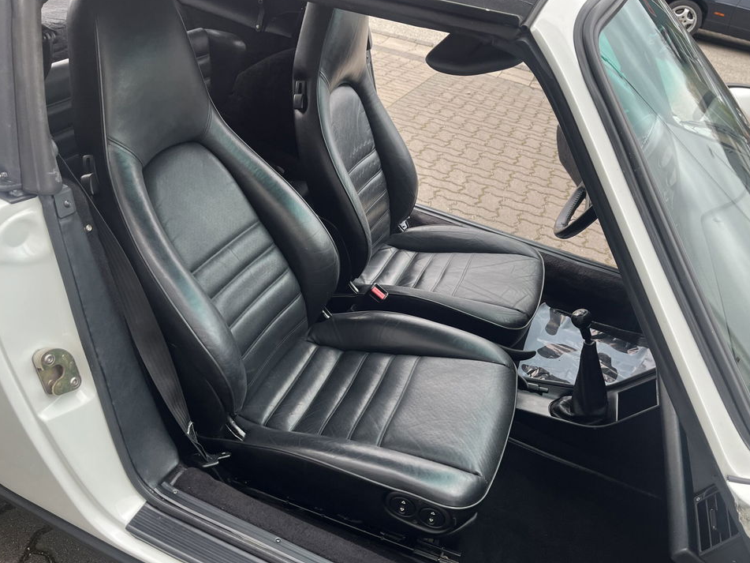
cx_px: 383
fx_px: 607
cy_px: 272
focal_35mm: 28
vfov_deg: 49.7
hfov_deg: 63.4
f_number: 1.6
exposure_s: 1/121
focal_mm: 5.1
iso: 80
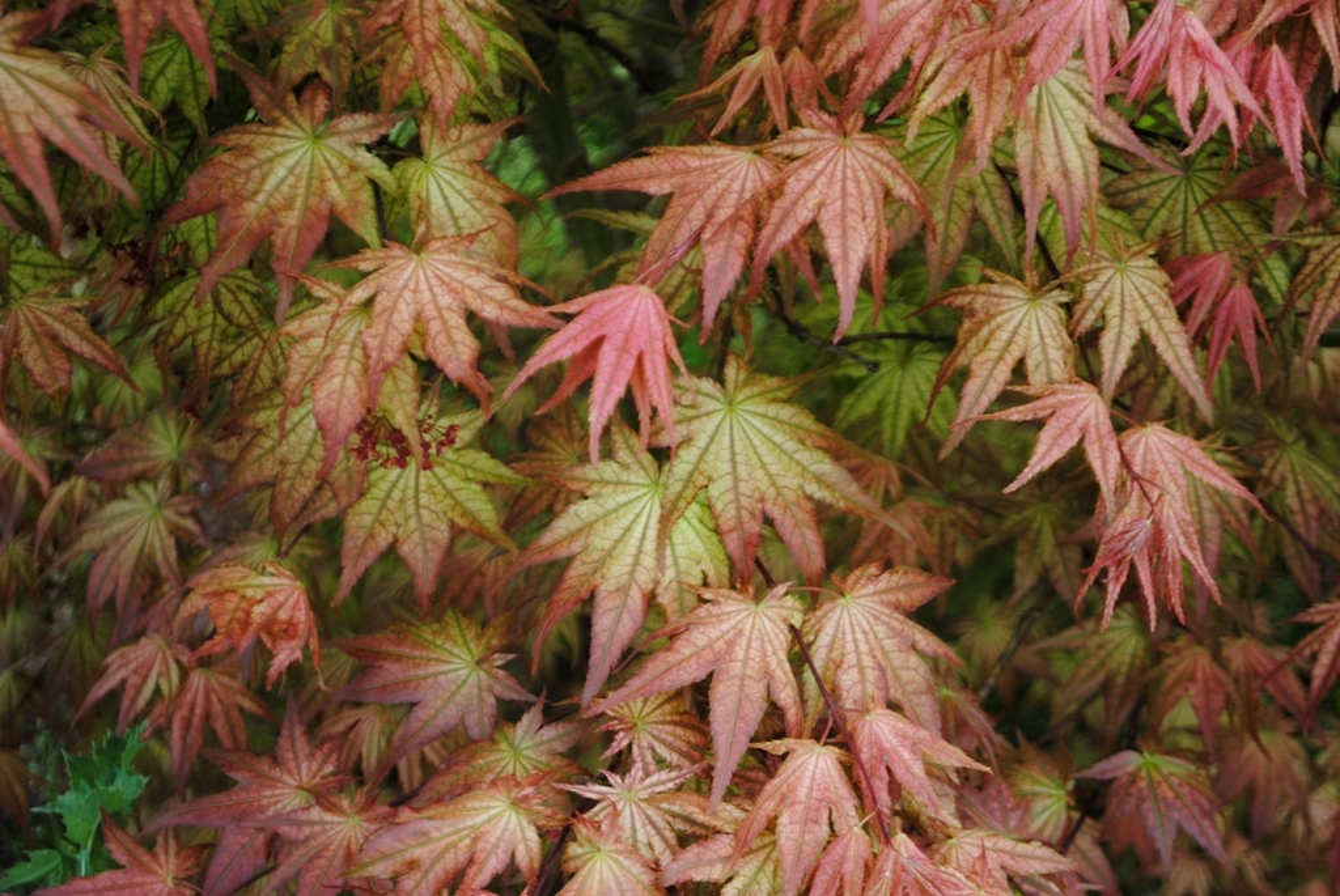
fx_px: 3074
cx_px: 670
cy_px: 448
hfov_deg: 24.6
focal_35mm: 82
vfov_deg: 16.6
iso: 125
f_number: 5.6
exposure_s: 1/125
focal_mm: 55
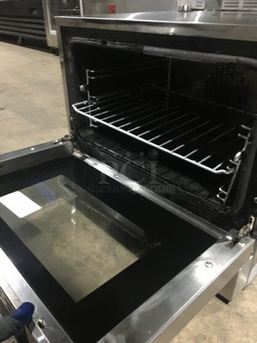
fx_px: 287
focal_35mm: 29
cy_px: 172
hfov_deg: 48.2
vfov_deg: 61.7
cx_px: 128
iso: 400
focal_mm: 4.15
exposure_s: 1/15
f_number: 2.2
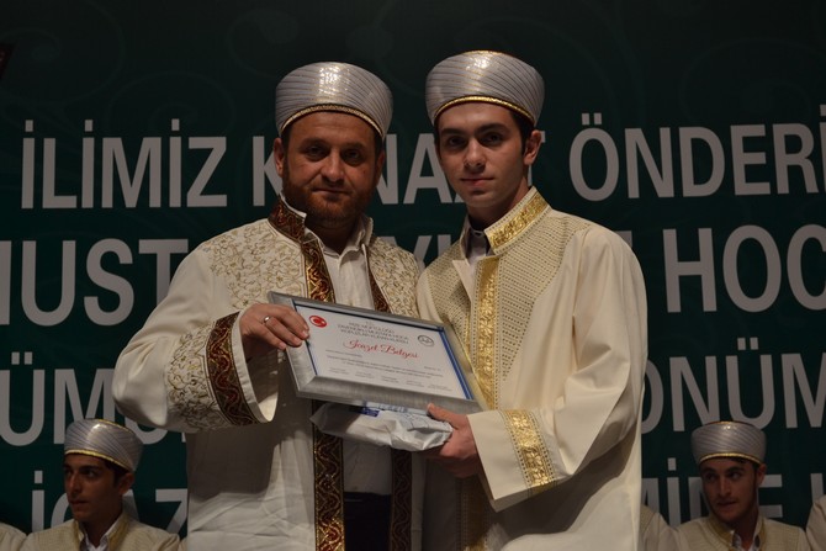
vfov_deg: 18.9
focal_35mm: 72
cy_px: 276
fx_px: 1652
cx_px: 413
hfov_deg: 28.1
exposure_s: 1/80
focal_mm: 48
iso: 400
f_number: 5.6
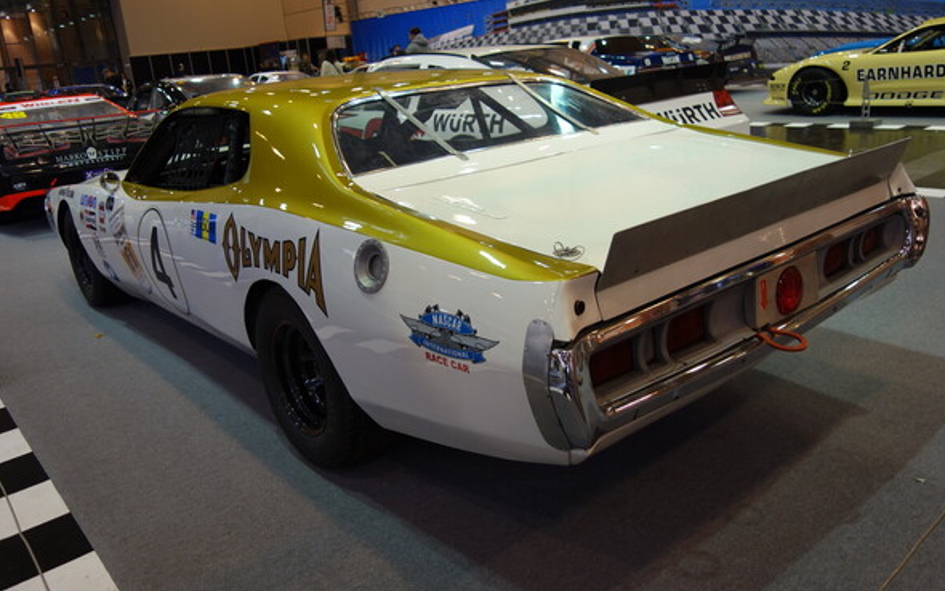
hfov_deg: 64.6
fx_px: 747
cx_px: 474
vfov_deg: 43.2
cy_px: 283
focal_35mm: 29
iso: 125
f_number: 2
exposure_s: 1/100
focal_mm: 10.4
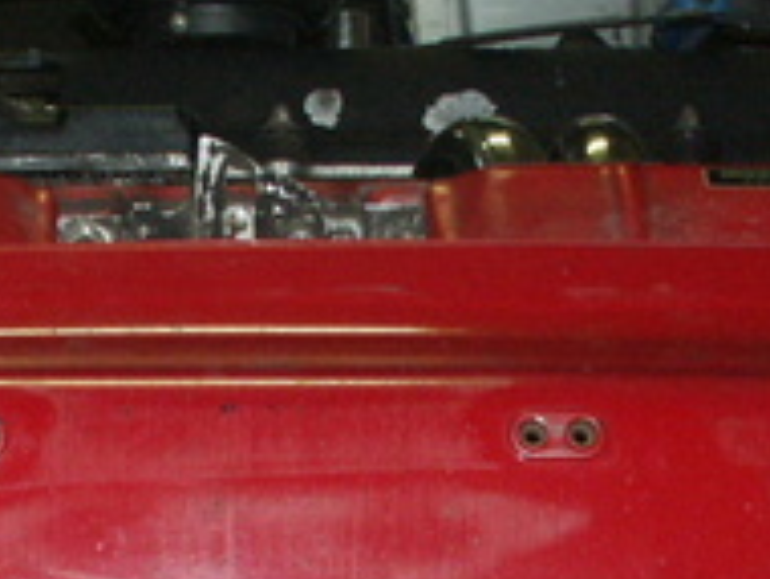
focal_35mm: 122
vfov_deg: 11.8
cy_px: 745
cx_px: 223
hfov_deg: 16.1
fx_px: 2717
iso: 200
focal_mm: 7.65
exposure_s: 1/45
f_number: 2.8
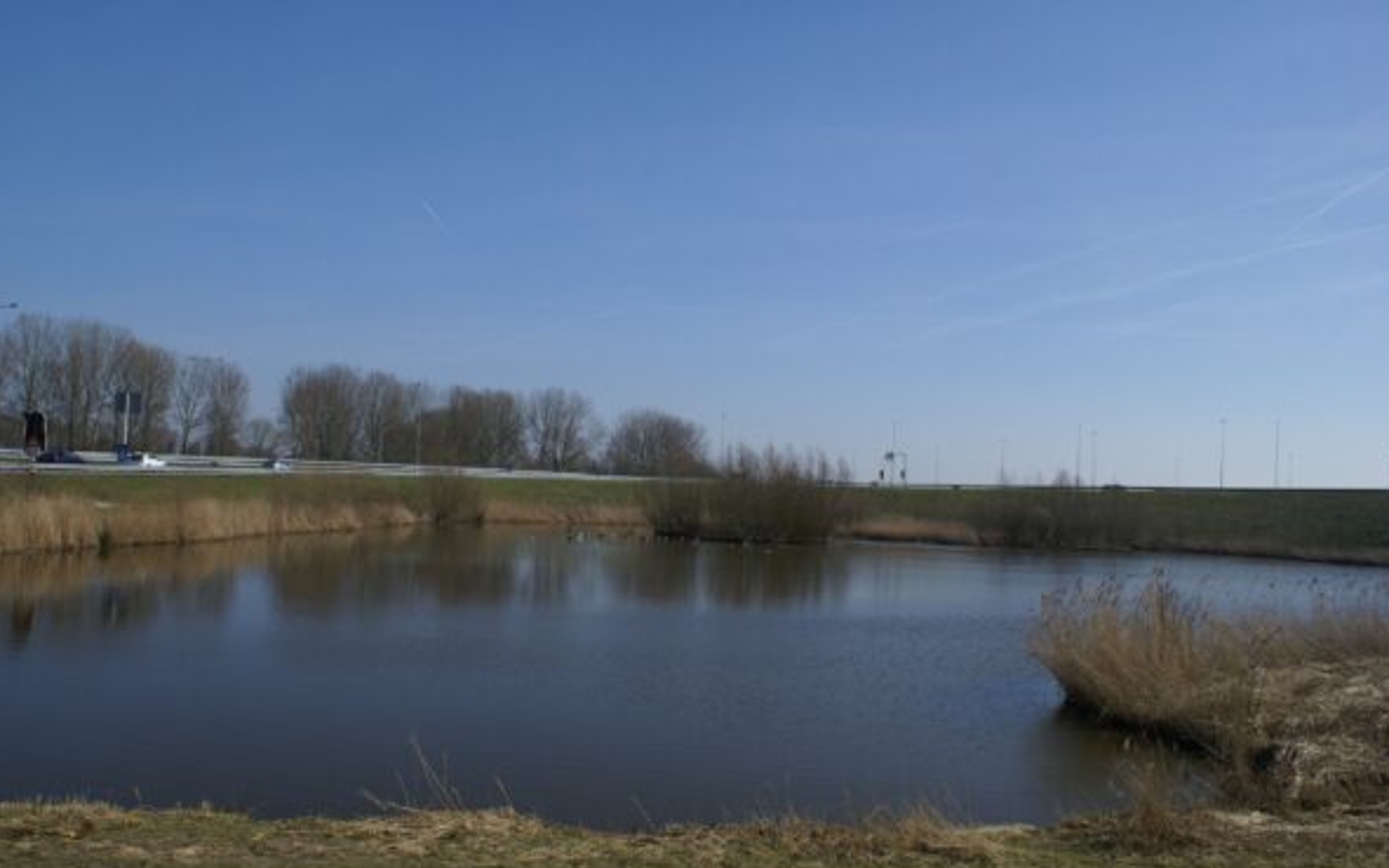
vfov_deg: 44.5
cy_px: 463
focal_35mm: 28
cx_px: 693
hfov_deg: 66.5
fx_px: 1060
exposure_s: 1/320
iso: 100
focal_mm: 18
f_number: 10
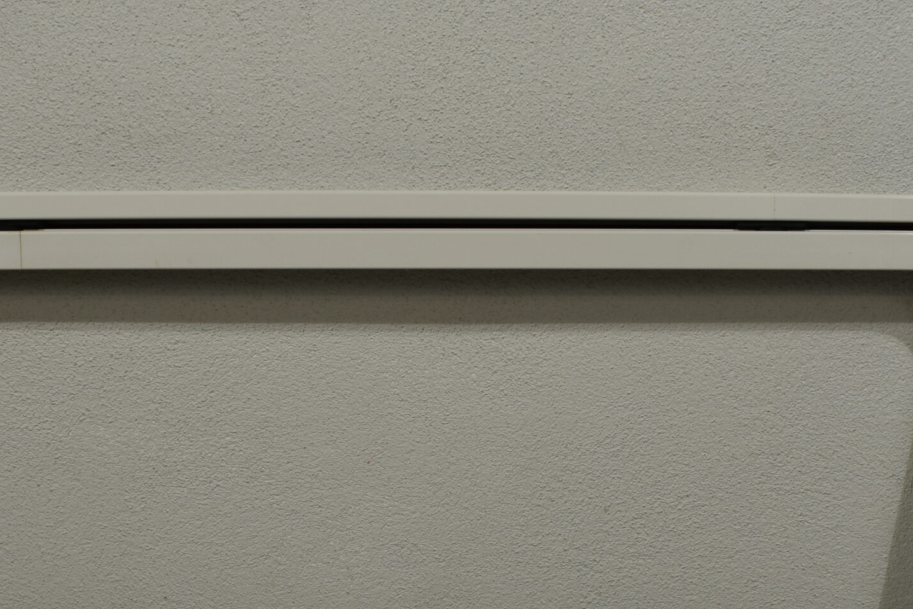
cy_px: 510
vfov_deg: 20.1
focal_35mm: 67
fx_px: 1697
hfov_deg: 30.1
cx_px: 408
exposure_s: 1/125
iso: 250
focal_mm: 25
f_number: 5.6
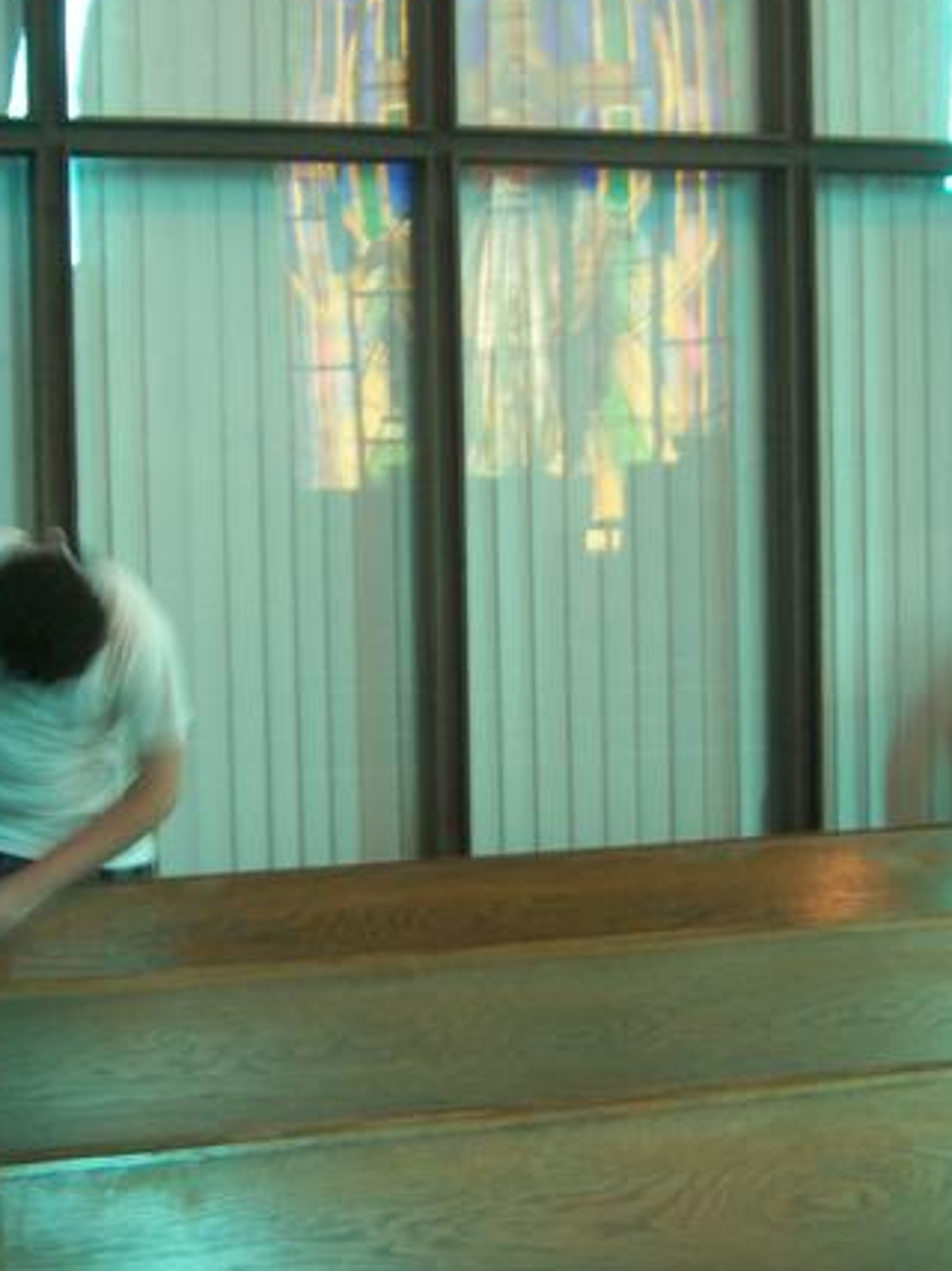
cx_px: 485
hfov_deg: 22.2
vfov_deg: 29.4
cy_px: 622
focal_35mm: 66
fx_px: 2421
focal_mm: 7.3
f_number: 3.3
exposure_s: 1/6
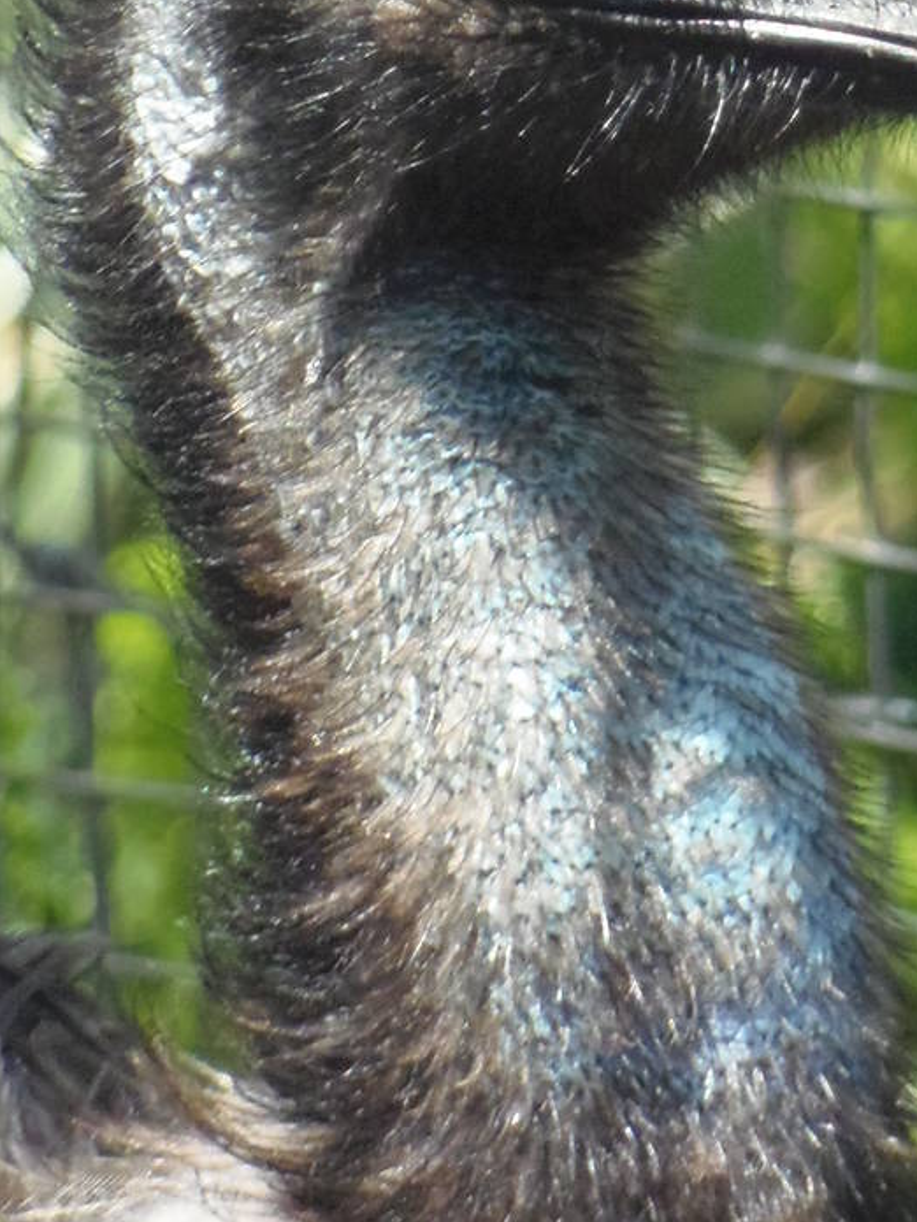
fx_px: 70147
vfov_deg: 1.0
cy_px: 664
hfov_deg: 0.7
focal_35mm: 1986
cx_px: 645
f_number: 5.7
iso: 400
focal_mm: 154.8
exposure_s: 1/320
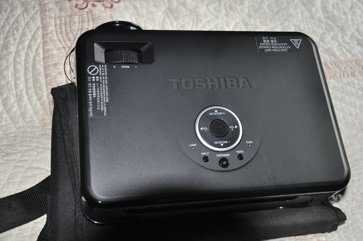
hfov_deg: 43.7
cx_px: 182
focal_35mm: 45
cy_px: 120
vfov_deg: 29.8
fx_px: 453
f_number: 4.2
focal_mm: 30
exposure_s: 1/60
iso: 800
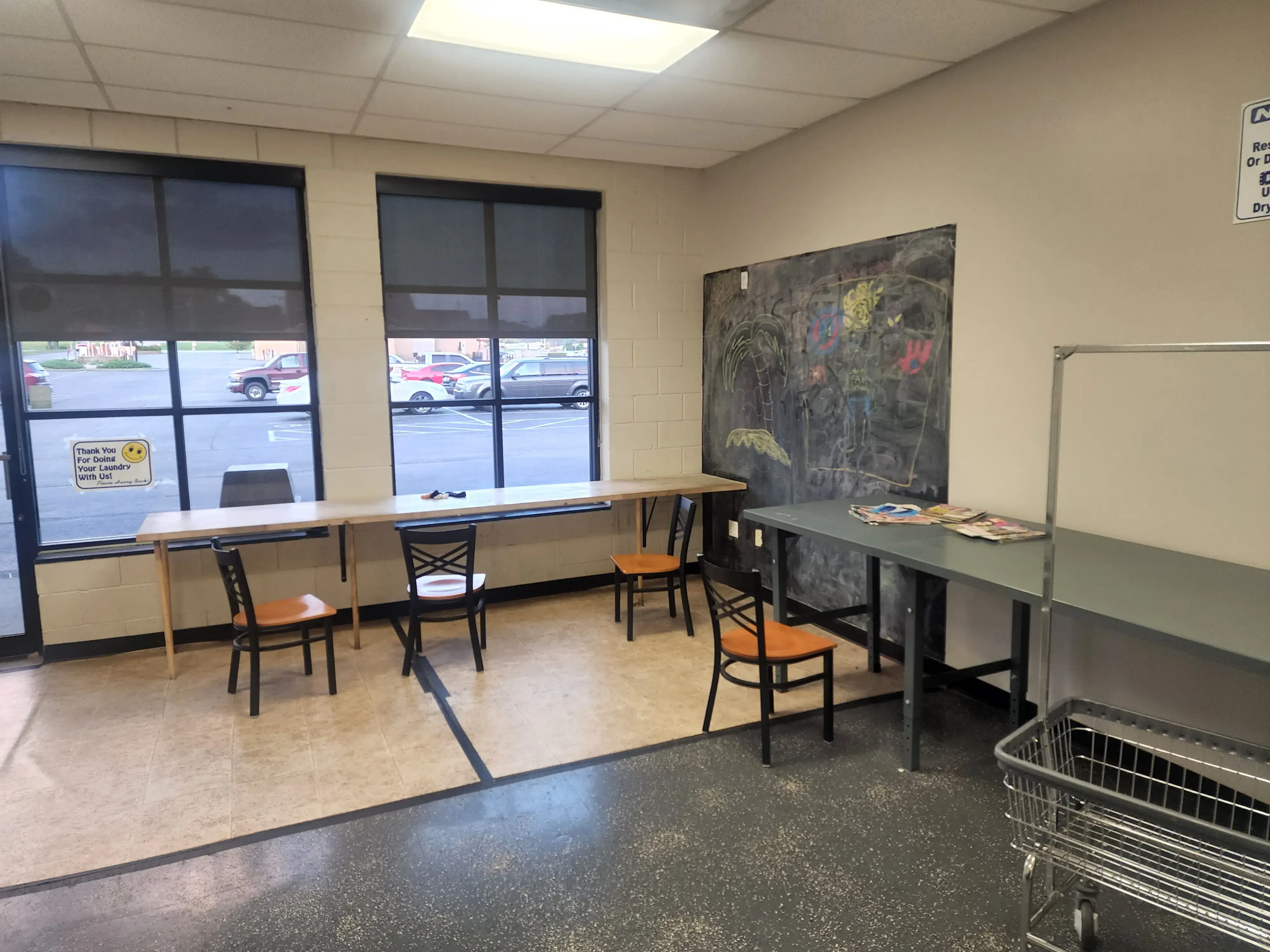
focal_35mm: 23
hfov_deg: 73.9
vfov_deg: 58.9
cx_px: 635
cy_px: 476
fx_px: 844
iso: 250
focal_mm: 6.4
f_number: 1.8
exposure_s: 1/120
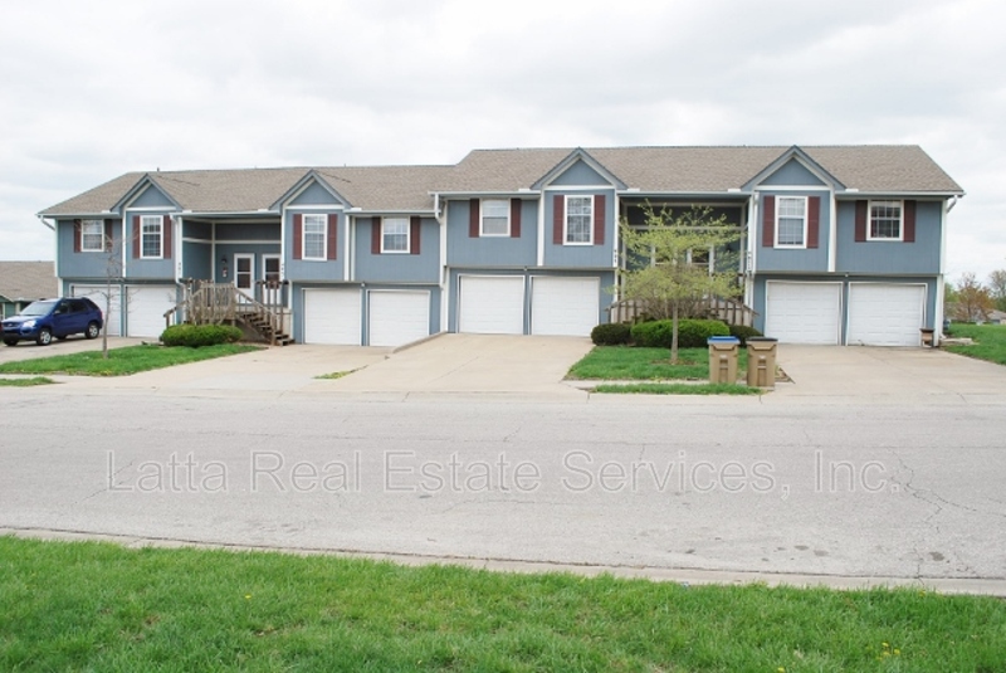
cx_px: 503
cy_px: 336
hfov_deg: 61.9
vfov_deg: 43.7
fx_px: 839
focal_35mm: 30
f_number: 8
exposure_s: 1/250
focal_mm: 20
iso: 100
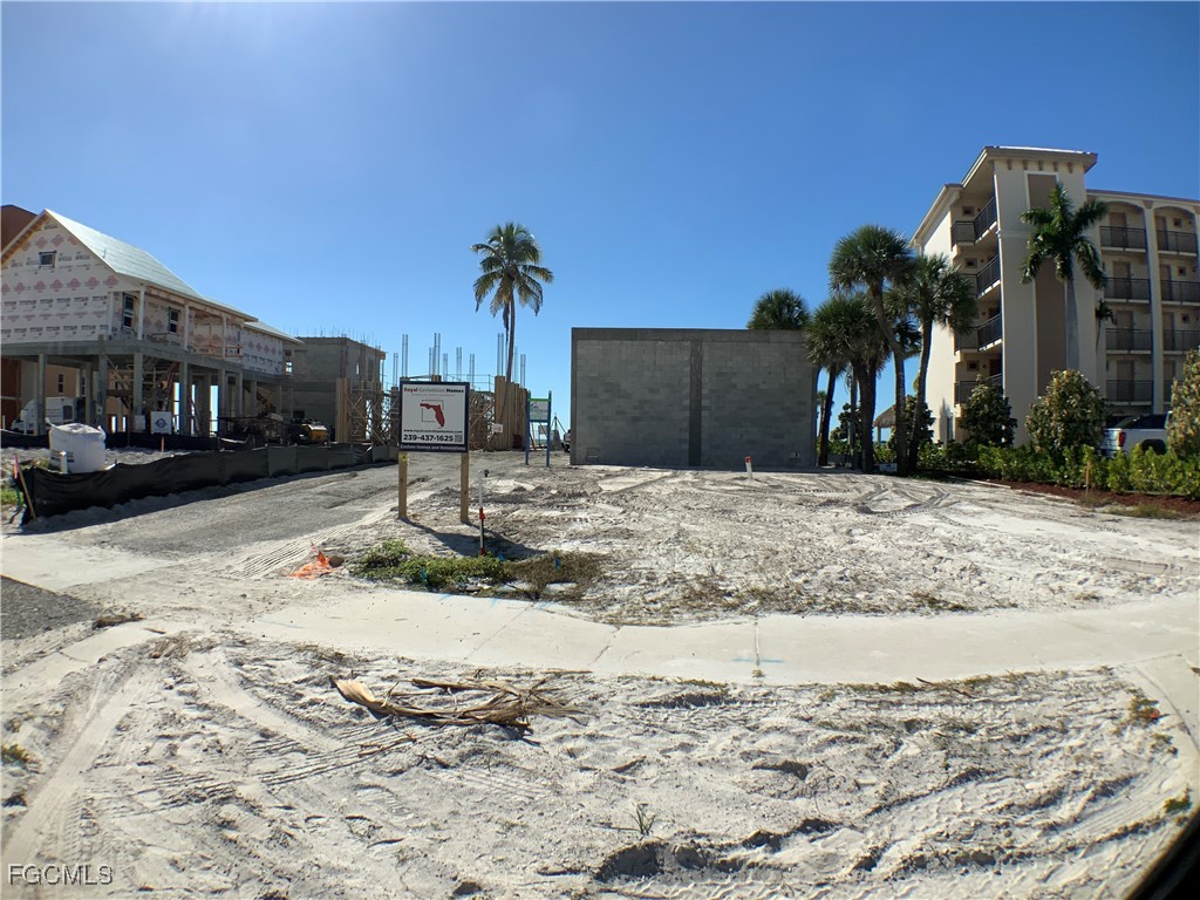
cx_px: 600
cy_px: 450
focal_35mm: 29
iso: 20
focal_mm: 3
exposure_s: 1/3788
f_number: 1.8
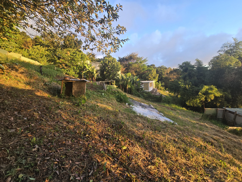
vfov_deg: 89.9
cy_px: 91
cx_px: 121
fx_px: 91
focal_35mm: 13
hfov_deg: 106.2
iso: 64
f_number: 2.2
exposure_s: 1/120
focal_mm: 2.2
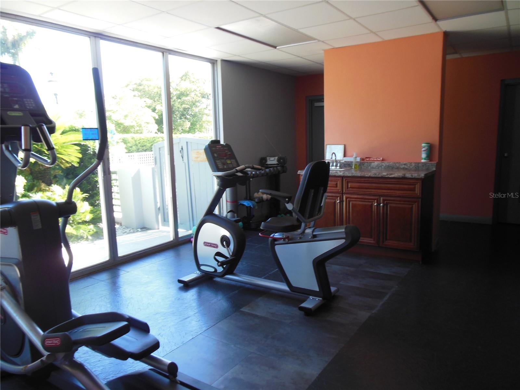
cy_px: 195
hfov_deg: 69.4
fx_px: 376
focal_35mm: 25
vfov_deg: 54.9
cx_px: 260
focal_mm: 4.5
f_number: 3.2
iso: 160
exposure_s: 1/30
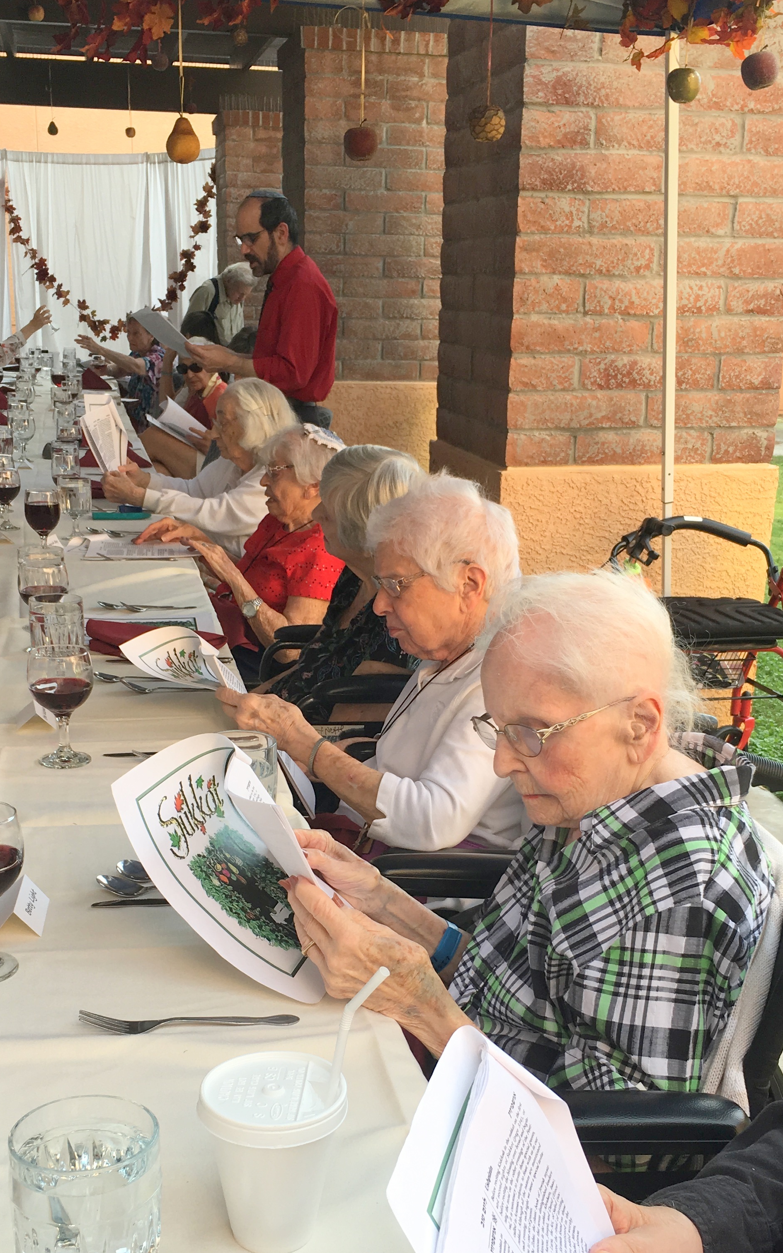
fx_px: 1400
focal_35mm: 41
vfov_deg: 47.8
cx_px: 369
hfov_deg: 31.2
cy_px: 773
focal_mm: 4.15
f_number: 2.2
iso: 25
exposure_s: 1/127
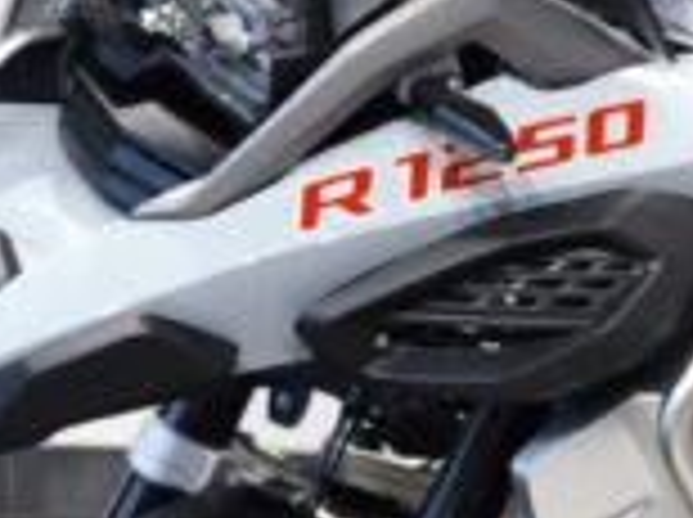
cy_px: 167
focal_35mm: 230
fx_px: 4597
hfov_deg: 8.4
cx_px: 1004
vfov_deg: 6.4
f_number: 1.6
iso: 250
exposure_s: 1/50
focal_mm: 6.57
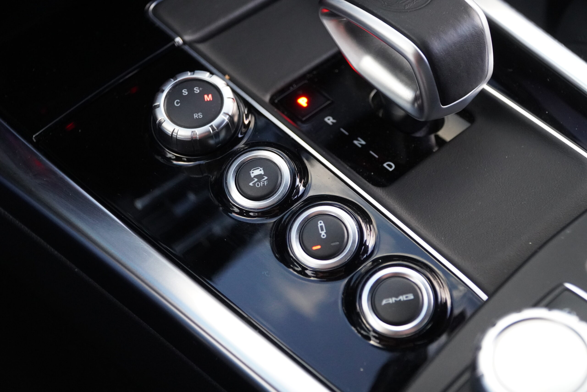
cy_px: 196
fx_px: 832
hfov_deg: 38.9
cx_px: 294
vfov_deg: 26.5
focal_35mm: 51
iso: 3200
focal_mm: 34
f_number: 4
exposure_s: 1/160
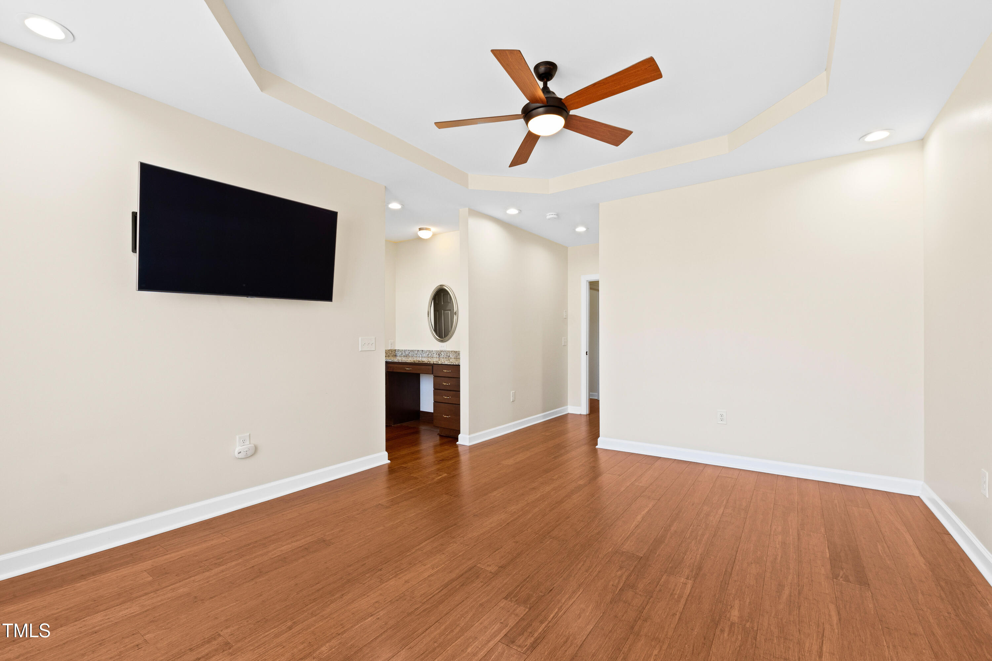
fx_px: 413
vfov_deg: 77.3
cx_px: 496
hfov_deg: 100.4
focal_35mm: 15
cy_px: 330
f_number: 8
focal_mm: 10
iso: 100
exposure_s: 1/5
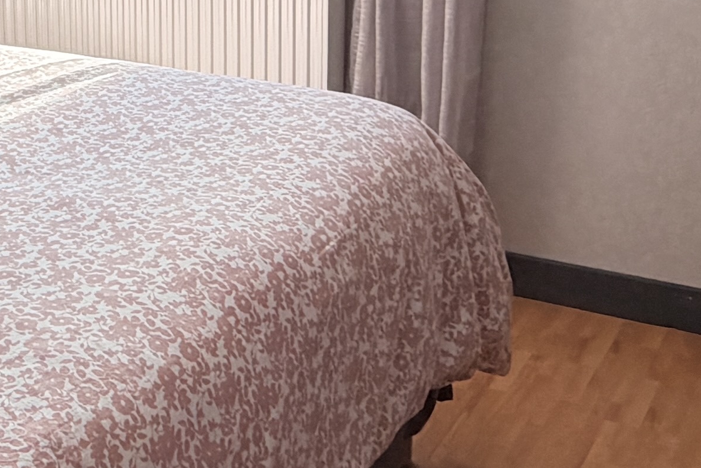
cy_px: -14
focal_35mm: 70
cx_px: 97
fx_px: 1363
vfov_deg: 18.9
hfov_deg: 28.0
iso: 64
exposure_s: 1/121
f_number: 2.2
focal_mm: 2.22
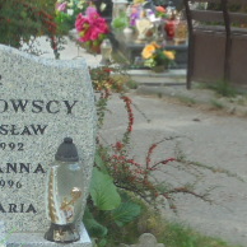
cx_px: 33
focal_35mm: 143
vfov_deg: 12.0
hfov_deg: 12.1
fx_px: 1154
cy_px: 274
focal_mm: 8.9
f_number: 4.8
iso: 100
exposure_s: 1/60
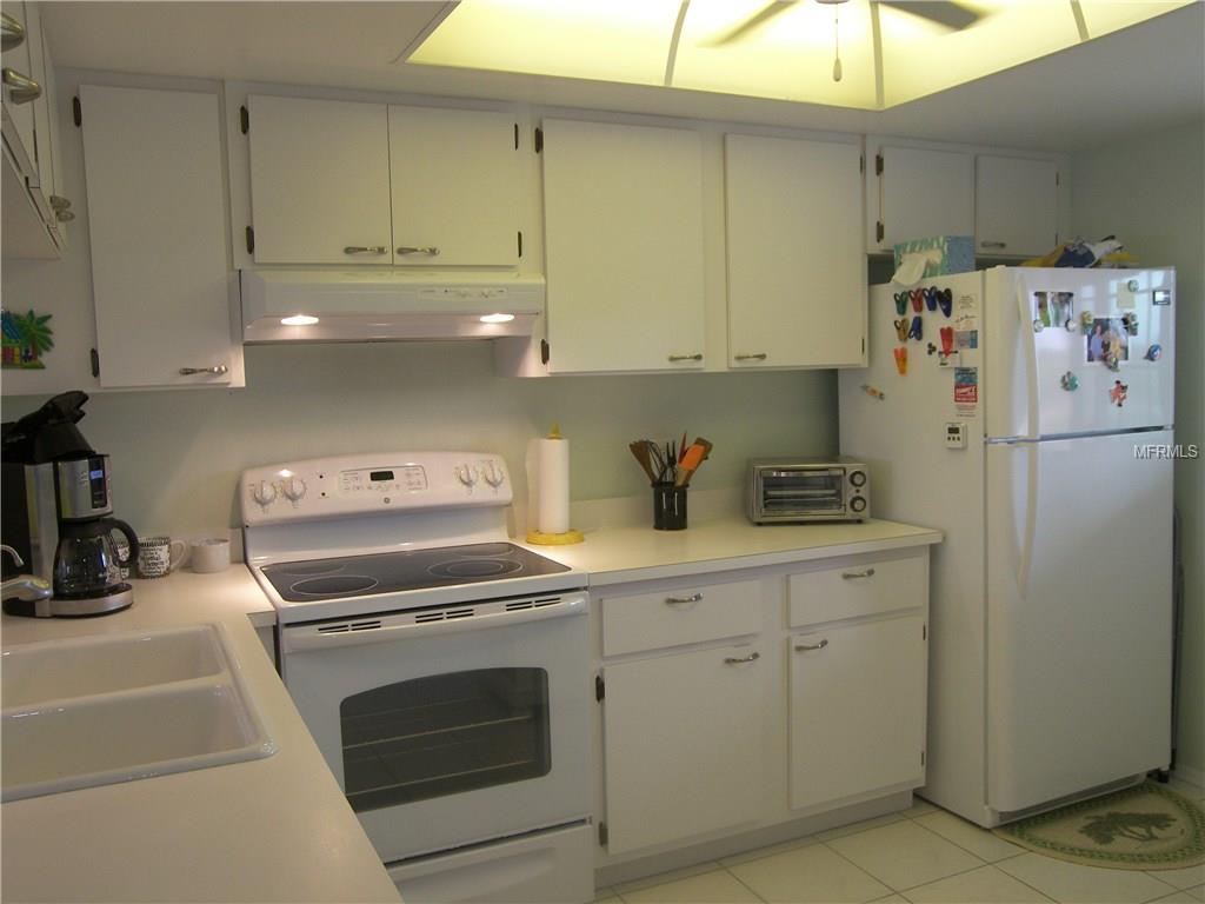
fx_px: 1044
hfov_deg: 60.0
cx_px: 602
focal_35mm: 30
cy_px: 452
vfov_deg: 46.8
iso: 100
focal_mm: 6.4
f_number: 3.2
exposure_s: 1/50
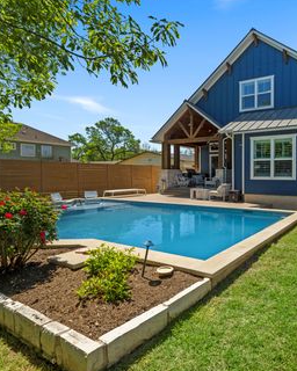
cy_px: 185
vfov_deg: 75.0
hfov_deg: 58.3
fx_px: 242
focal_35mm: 22
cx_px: 238
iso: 250
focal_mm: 10
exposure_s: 1/25
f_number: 11
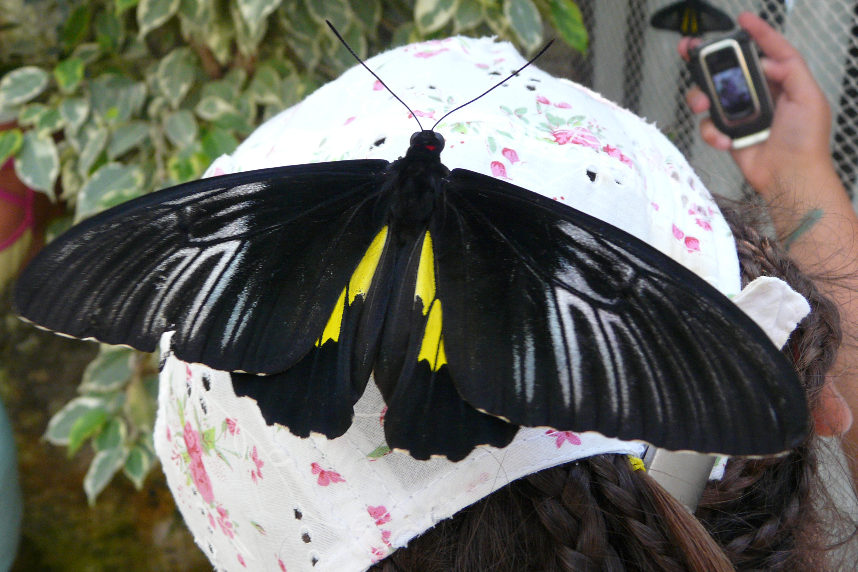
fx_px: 834
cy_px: 266
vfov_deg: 37.8
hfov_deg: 54.4
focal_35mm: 35
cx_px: 422
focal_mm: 5.4
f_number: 2.8
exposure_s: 1/40
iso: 160
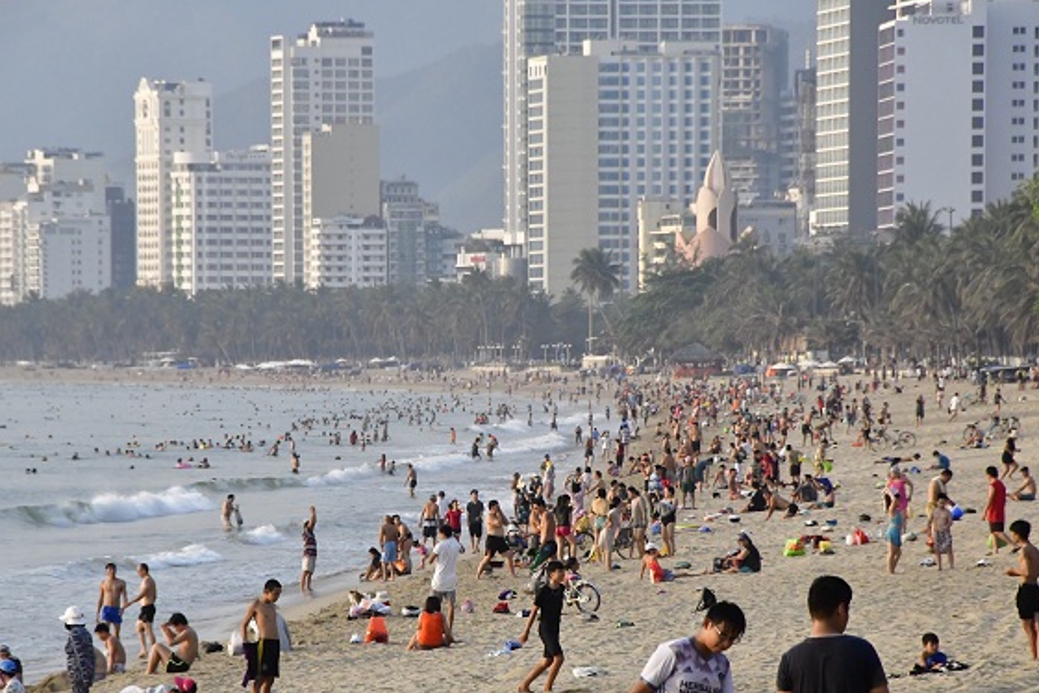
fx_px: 9264
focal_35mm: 321
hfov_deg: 6.4
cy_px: 354
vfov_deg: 4.3
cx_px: 489
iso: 4500
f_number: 11
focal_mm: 200
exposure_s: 1/2000
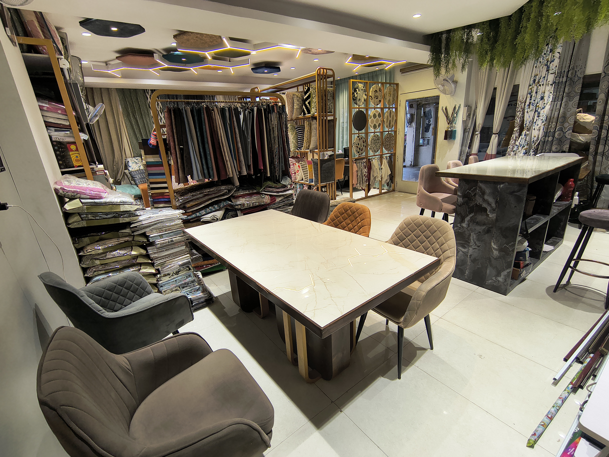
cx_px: 304
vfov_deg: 94.5
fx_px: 211
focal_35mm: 12
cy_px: 228
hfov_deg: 110.5
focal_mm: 2.13
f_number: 2.2
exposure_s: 1/50
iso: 201
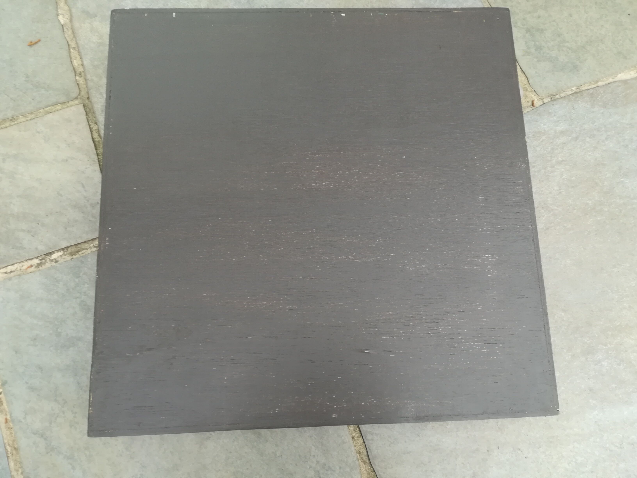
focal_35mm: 26
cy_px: 239
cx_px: 318
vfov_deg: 53.1
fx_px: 478
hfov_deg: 67.3
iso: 160
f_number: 2.2
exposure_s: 1/33.3
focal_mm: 3.83
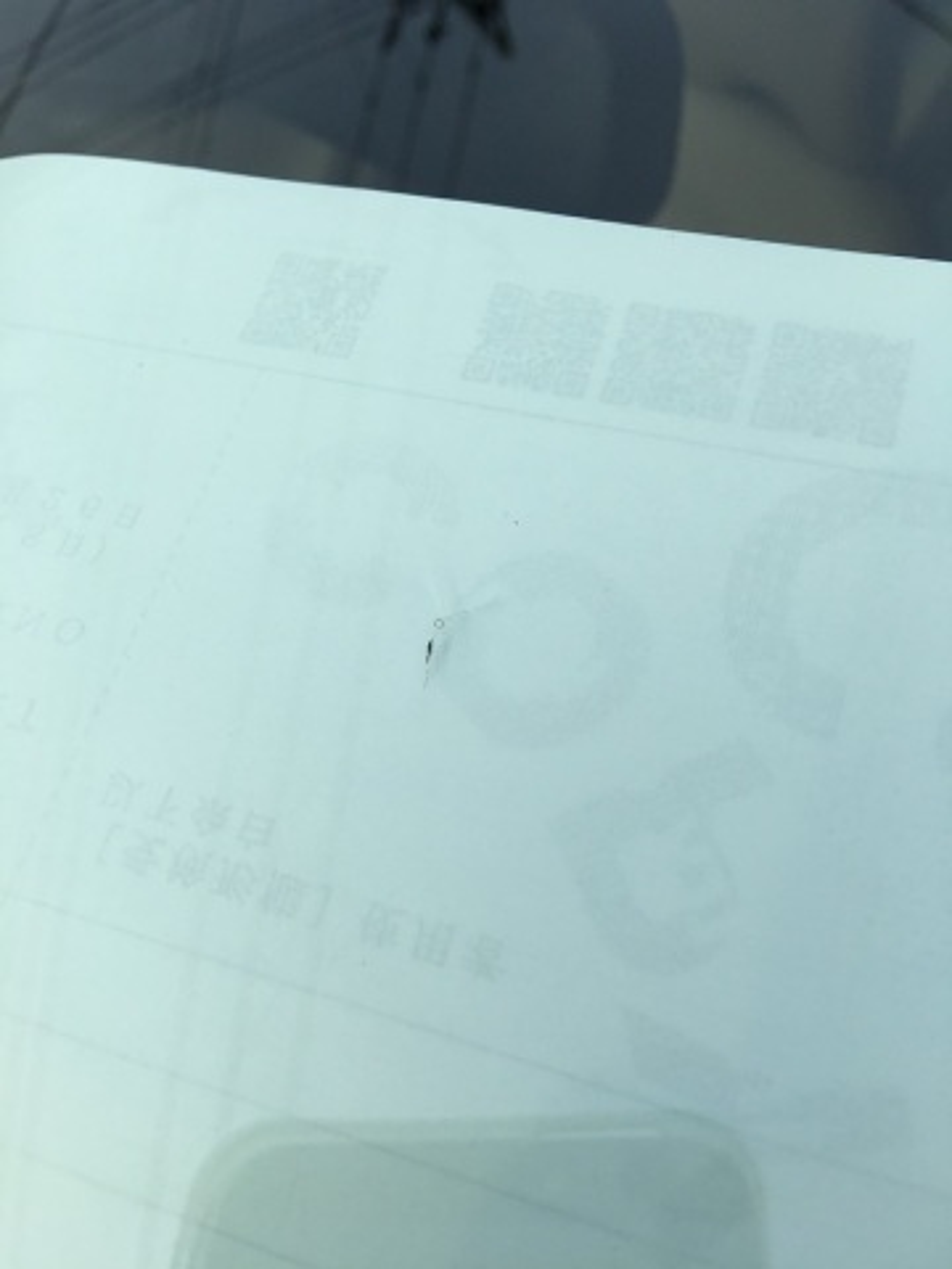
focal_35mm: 29
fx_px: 1063
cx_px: 476
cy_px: 634
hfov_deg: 48.2
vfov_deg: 61.7
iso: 25
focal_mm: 4.15
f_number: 2.2
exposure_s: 1/574
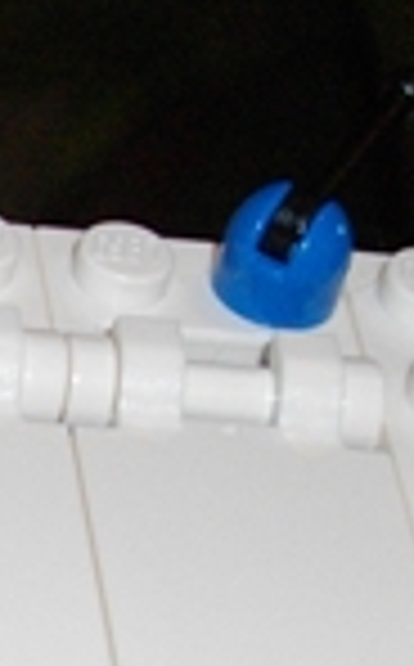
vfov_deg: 11.2
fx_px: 3244
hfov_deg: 7.0
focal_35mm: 179
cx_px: -436
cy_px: 1035
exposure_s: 1/60
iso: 200
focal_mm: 7.1
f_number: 3.2
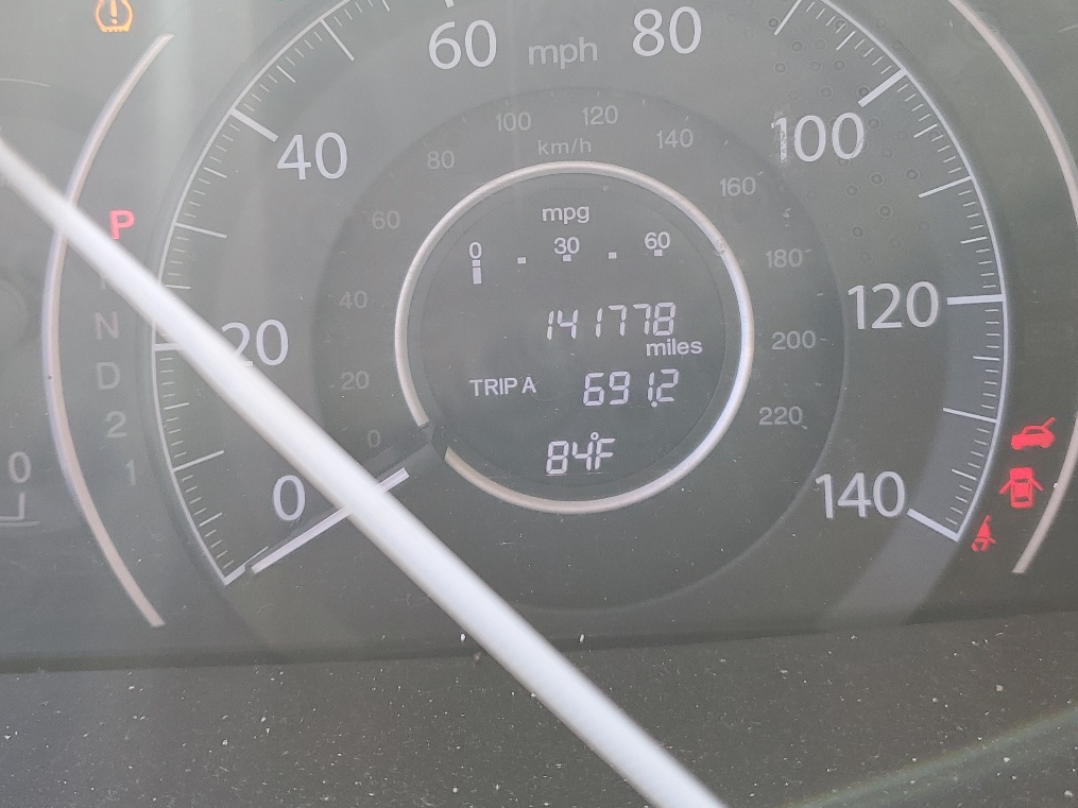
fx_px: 1277
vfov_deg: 34.8
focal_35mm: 41
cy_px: 276
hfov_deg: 45.7
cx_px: 499
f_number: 1.5
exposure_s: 1/167
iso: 50
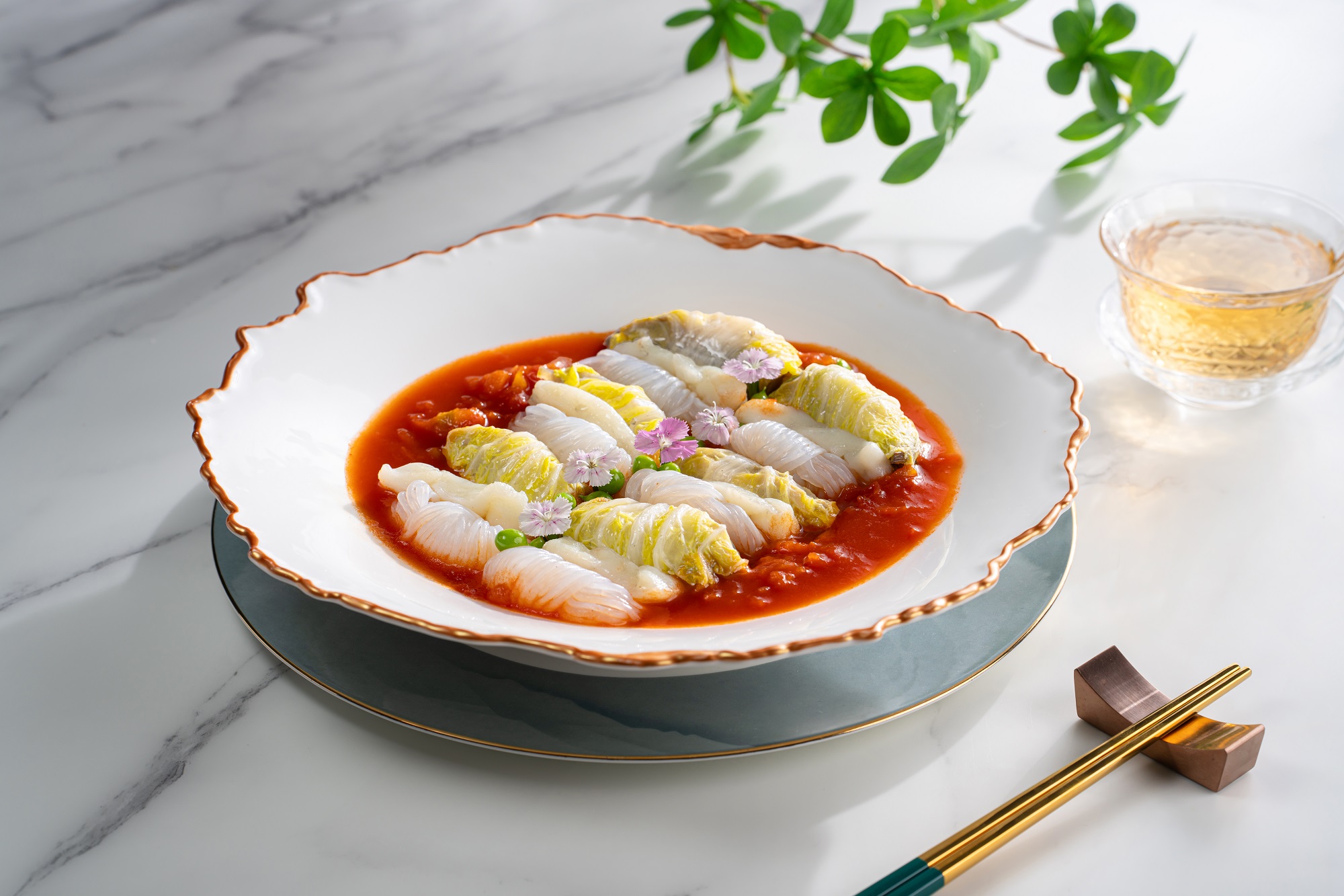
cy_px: 448
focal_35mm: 86
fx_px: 3210
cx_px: 672
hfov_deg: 23.6
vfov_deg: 15.9
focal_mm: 86
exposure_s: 1/250
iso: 100
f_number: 8
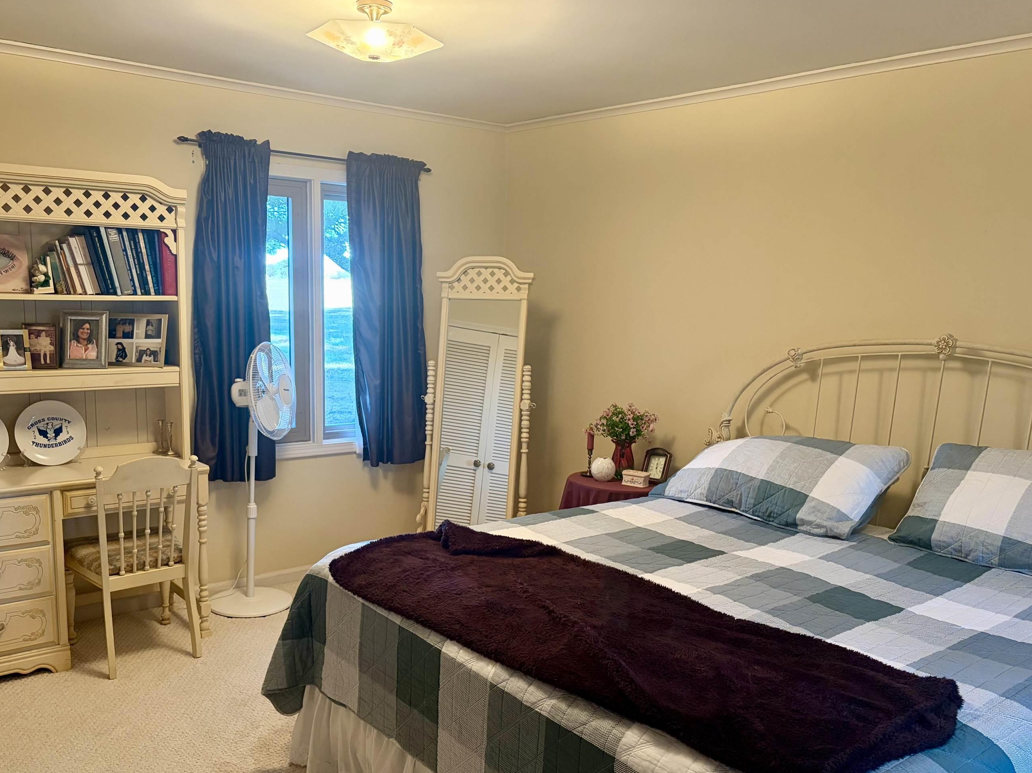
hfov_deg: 58.3
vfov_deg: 45.3
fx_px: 924
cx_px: 478
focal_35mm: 31
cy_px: 446
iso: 320
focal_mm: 5.96
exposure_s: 1/60
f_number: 1.6
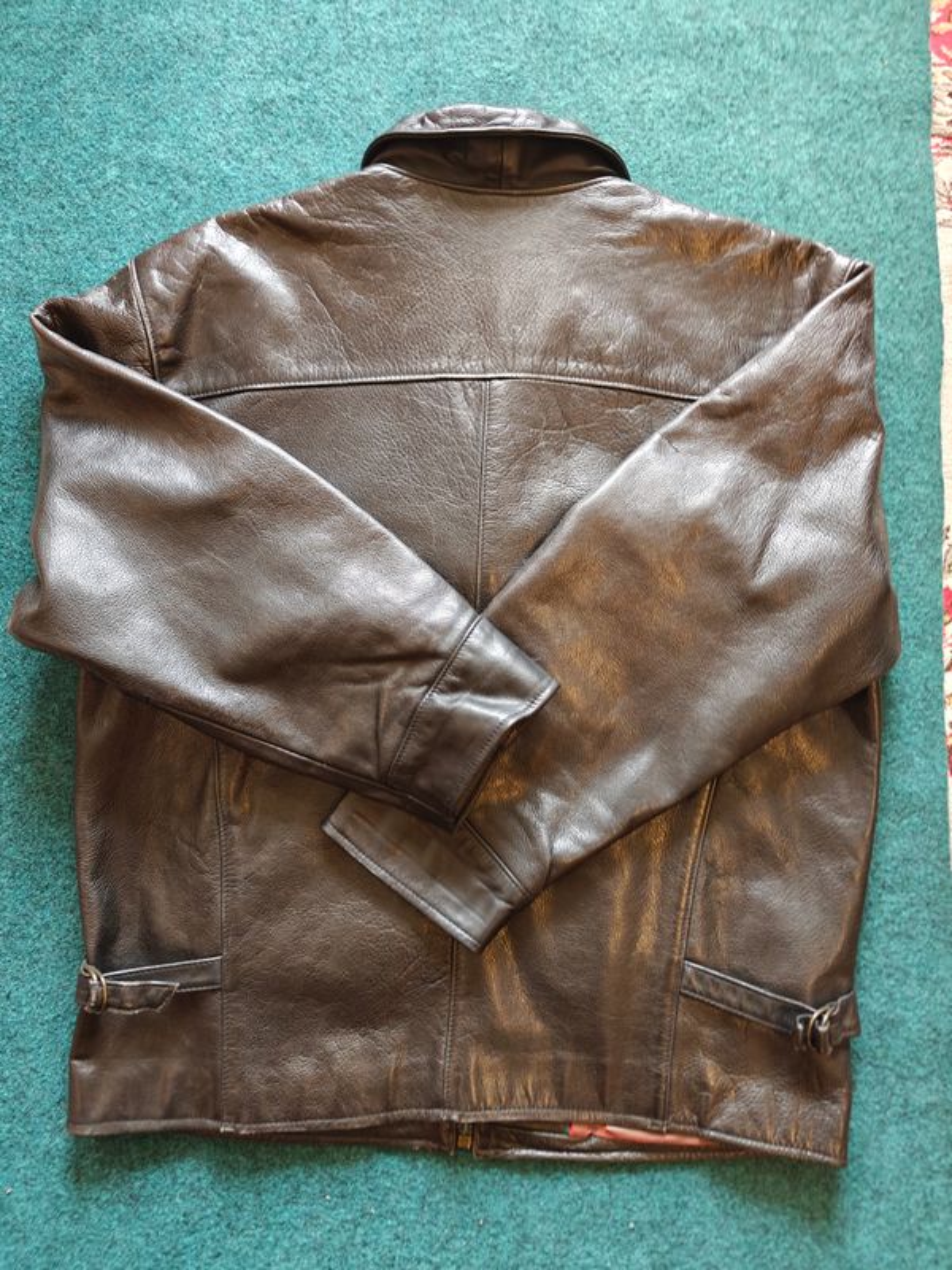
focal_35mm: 23
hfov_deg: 58.9
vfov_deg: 73.9
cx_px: 476
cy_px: 635
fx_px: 843
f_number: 1.6
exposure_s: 1/100
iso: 800
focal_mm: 6.06
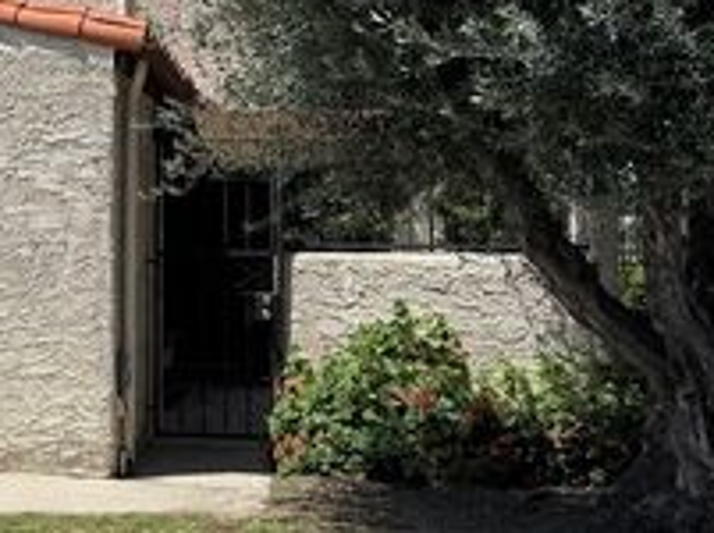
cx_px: 110
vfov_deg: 20.5
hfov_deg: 26.8
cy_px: 144
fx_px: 1462
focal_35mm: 71
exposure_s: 1/5319
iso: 80
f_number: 1.78
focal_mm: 6.76
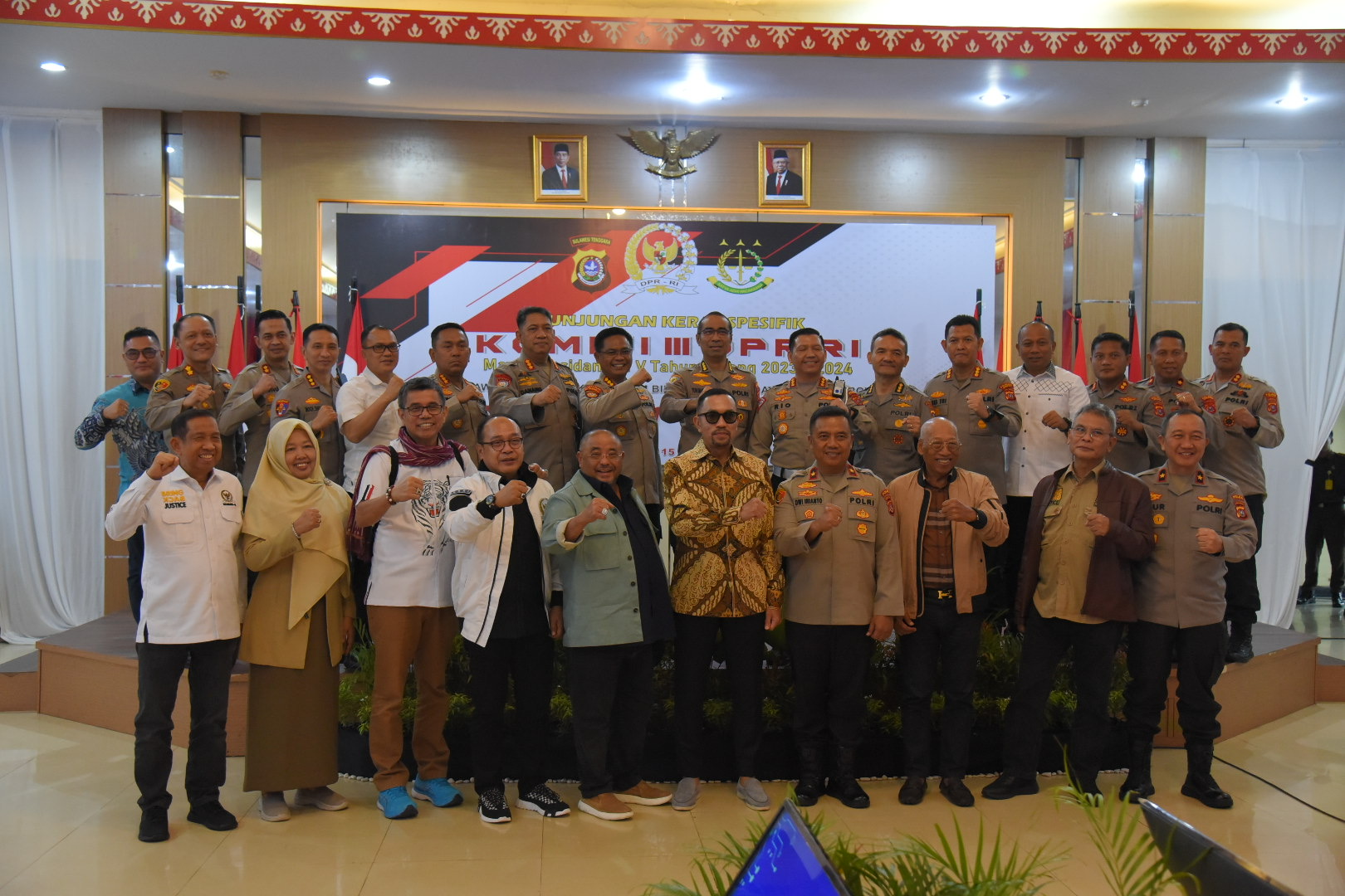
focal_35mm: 38
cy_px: 448
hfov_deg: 50.7
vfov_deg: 35.1
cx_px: 672
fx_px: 1420
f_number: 4.5
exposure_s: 1/125
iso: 3200
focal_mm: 38
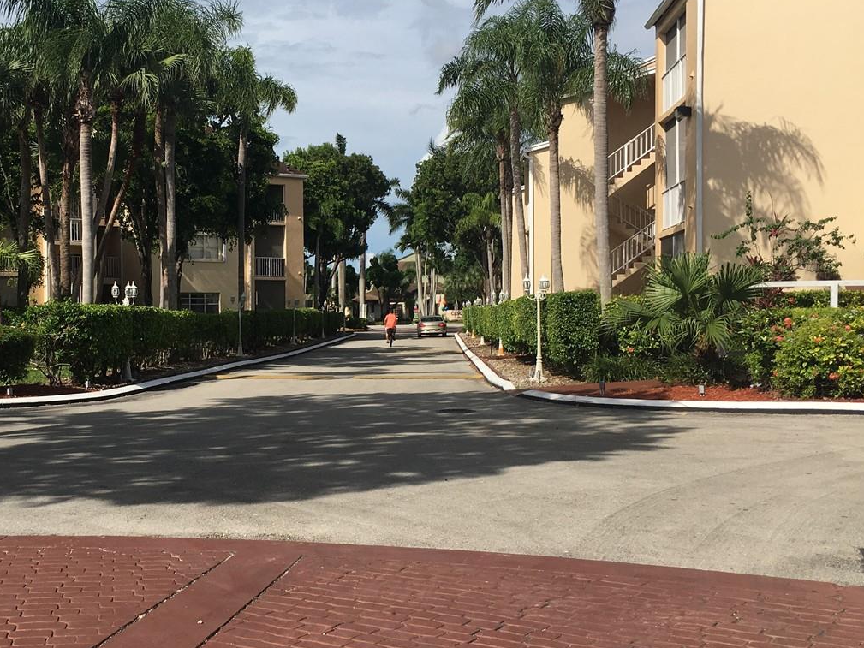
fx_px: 1148
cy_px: 342
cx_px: 271
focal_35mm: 46
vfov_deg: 31.5
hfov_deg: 40.6
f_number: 2.2
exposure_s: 1/2137
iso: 25
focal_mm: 4.15
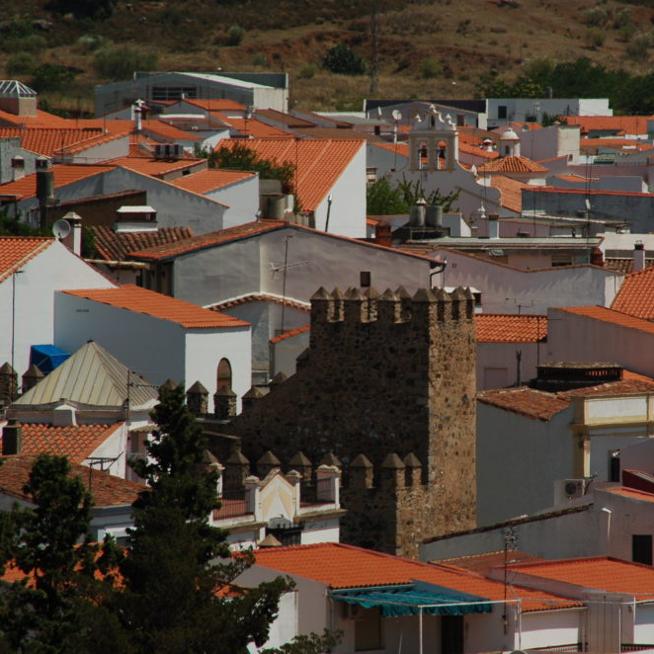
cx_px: 406
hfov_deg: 4.6
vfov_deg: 4.6
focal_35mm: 385
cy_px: 327
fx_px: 8229
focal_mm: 200
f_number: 11
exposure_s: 1/500
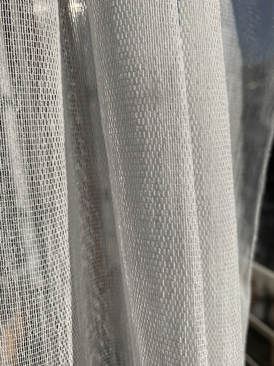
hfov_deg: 53.1
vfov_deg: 67.3
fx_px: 274
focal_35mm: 26
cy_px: 183
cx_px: 137
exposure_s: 1/2545
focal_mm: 4.25
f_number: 1.8
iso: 25
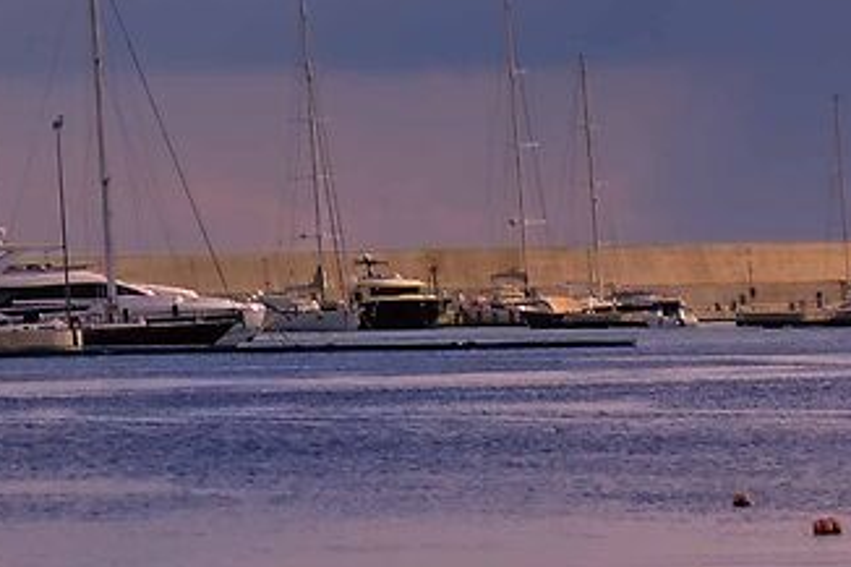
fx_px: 7135
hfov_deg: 6.5
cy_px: -1265
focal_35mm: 302
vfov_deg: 4.3
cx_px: -1062
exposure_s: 1/1250
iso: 125
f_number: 5.6
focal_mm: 27.4
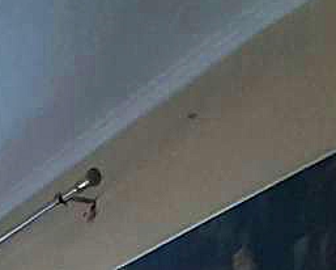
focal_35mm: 74
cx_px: -409
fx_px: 736
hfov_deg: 16.3
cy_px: 729
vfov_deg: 12.8
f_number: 2.2
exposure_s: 1/33
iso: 160
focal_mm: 1.42
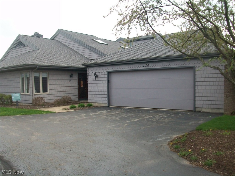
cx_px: 118
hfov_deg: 54.0
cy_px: 88
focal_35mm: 34
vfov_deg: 41.8
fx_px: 231
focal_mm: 5.7
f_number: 2.8
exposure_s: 1/640
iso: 80
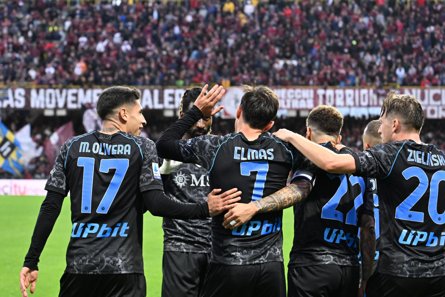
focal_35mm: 150
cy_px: 148
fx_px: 1853
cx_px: 222
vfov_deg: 9.1
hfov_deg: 13.7
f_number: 5.6
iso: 2000
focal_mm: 100
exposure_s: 1/500
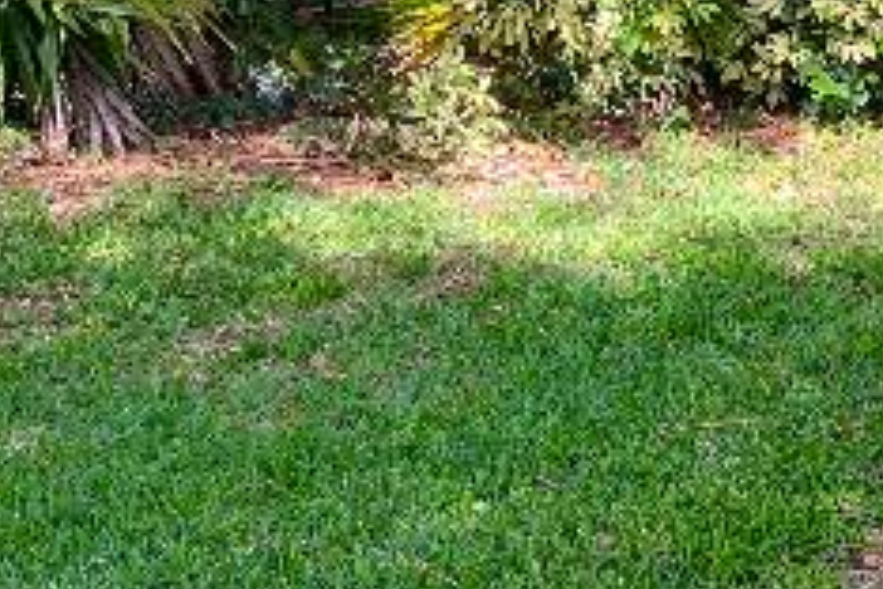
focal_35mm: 98
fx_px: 2404
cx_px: 1355
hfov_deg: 18.3
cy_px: -179
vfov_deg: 13.5
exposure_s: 1/317
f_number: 1.6
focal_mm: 5.1
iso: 50
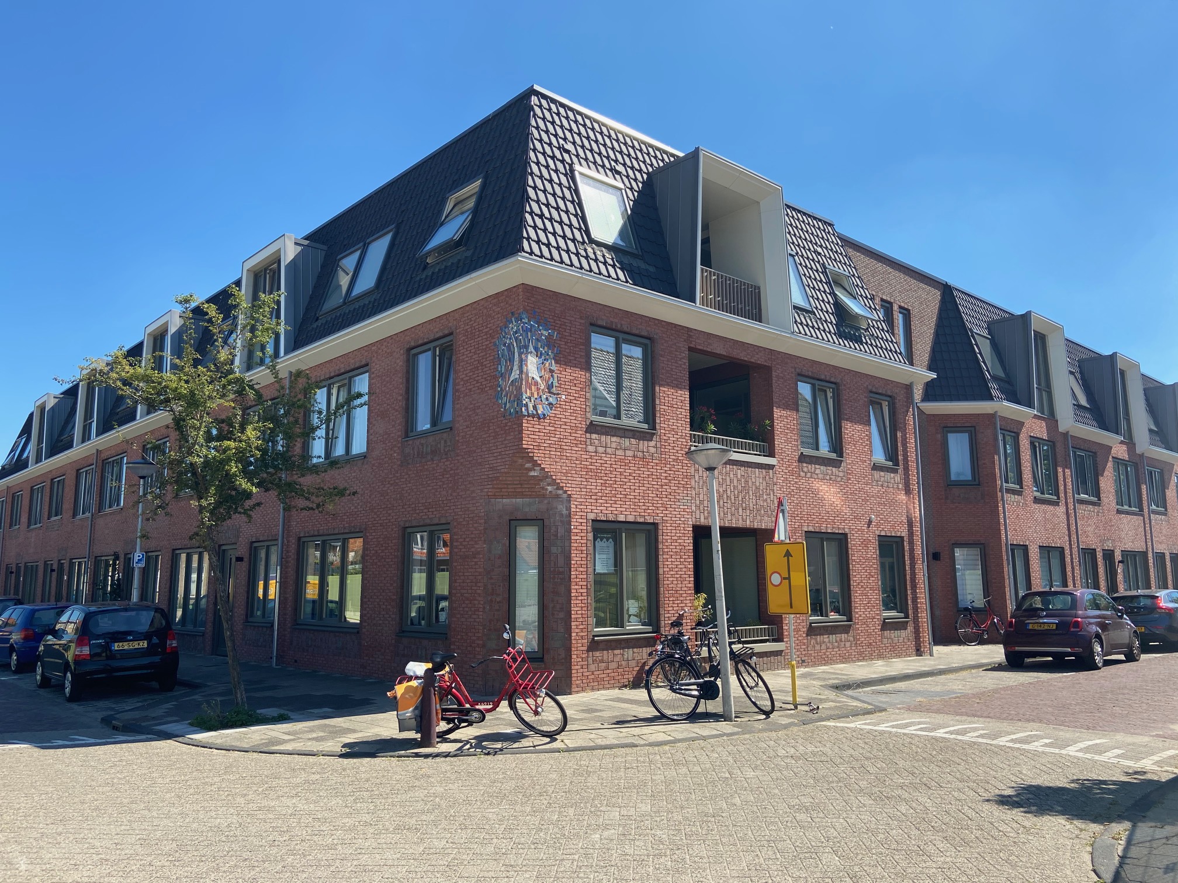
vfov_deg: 53.1
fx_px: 885
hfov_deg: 67.3
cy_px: 442
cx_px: 589
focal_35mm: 26
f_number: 1.8
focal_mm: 4.25
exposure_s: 1/1927
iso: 32
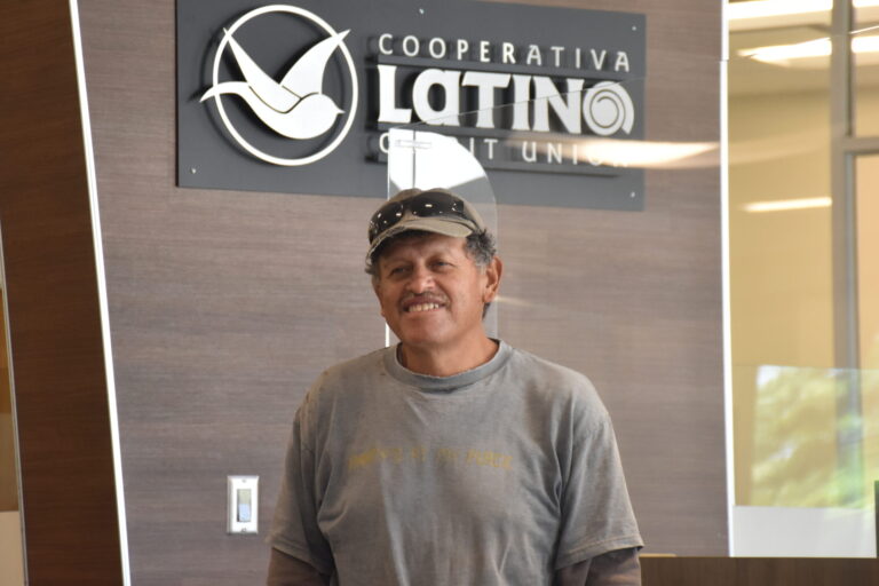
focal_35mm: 135
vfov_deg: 10.2
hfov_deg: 15.2
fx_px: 3296
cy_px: 293
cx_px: 440
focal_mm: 90
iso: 1100
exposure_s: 1/125
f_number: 5.3
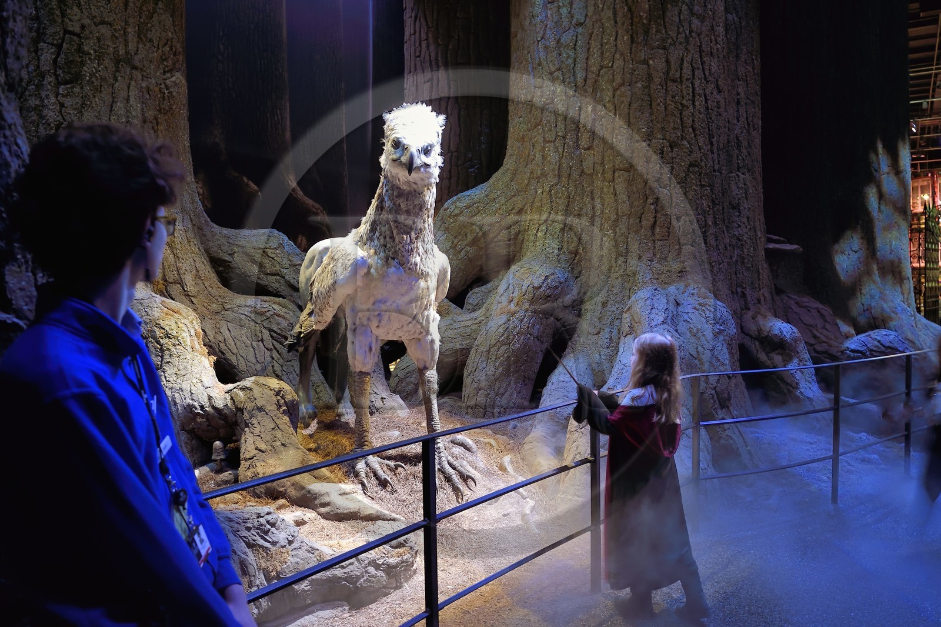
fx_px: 627
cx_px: 470
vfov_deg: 53.1
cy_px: 314
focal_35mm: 24
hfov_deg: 73.8
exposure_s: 1/6
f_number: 5.6
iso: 1600
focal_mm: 24
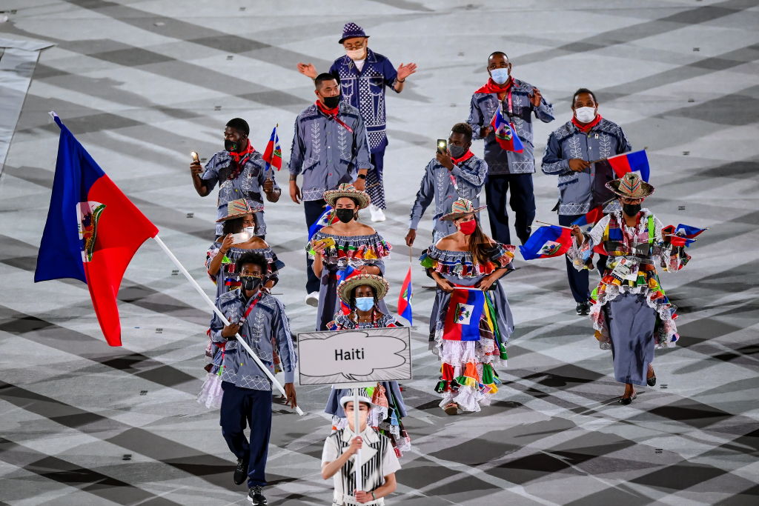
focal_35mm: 600
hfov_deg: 3.4
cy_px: 253
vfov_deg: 2.3
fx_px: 12651
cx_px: 380
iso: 6400
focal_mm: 600
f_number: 4
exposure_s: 1/200
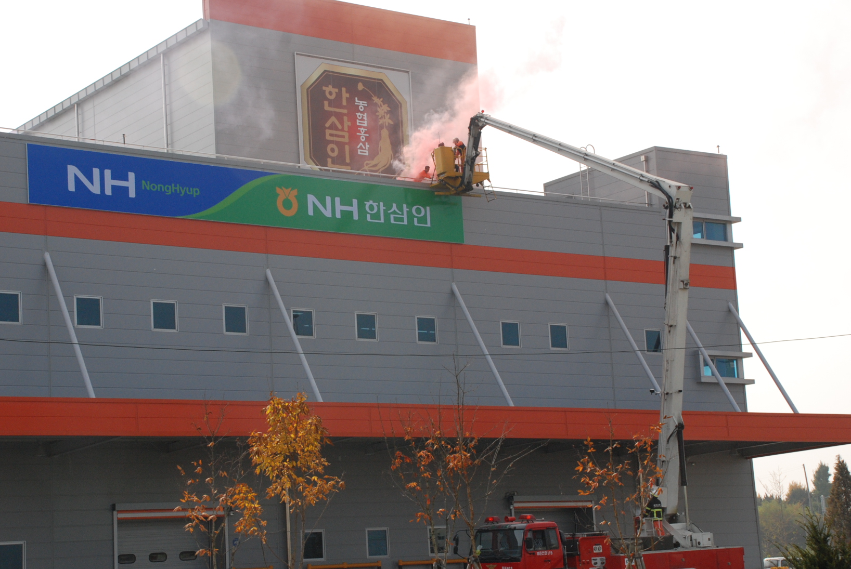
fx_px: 1680
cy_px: 322
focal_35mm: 71
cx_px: 373
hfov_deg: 28.4
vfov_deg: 19.2
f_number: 10
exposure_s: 1/400
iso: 400
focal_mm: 40
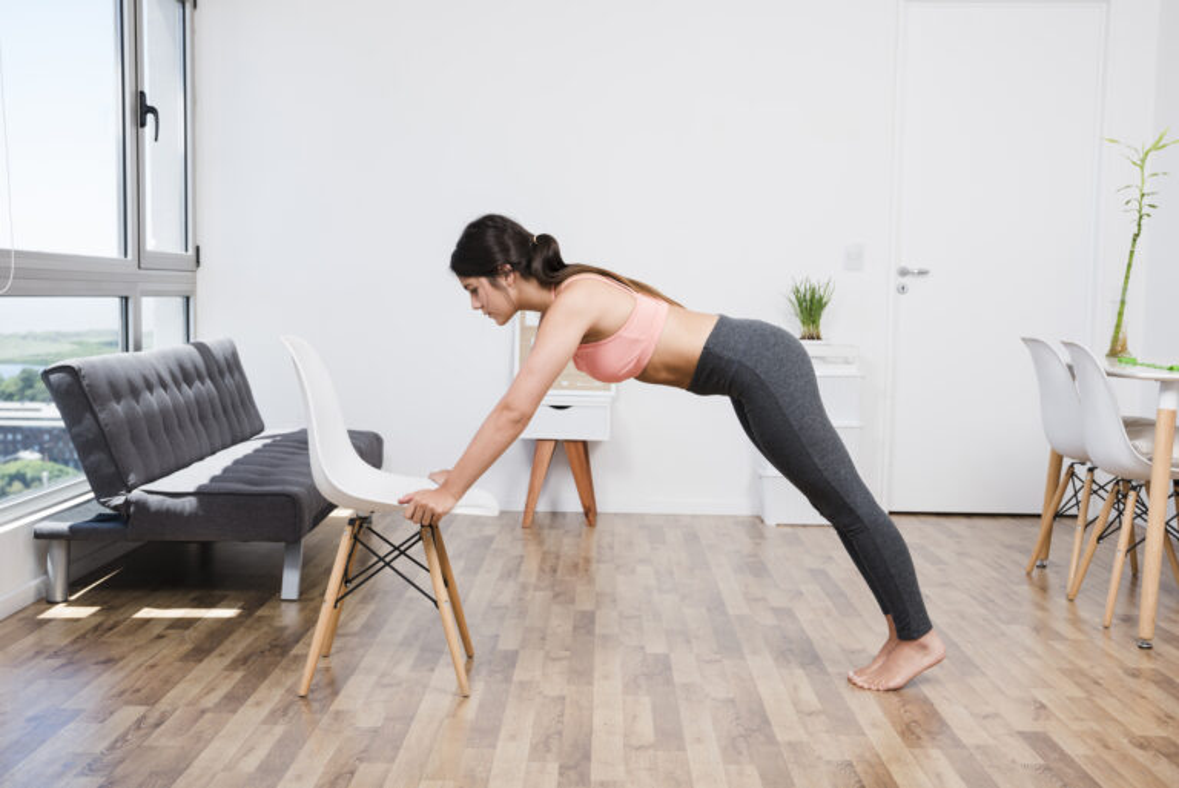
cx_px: 590
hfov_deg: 43.6
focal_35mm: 45
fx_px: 1475
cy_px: 394
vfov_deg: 29.9
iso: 125
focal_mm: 45
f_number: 5
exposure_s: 1/125
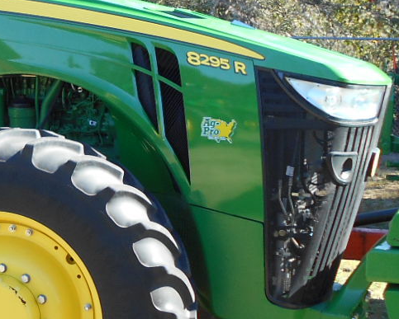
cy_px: 109
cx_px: -70
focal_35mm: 84
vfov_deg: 18.3
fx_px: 993
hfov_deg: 21.3
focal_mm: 4.6
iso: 80
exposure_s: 1/160
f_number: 3.2
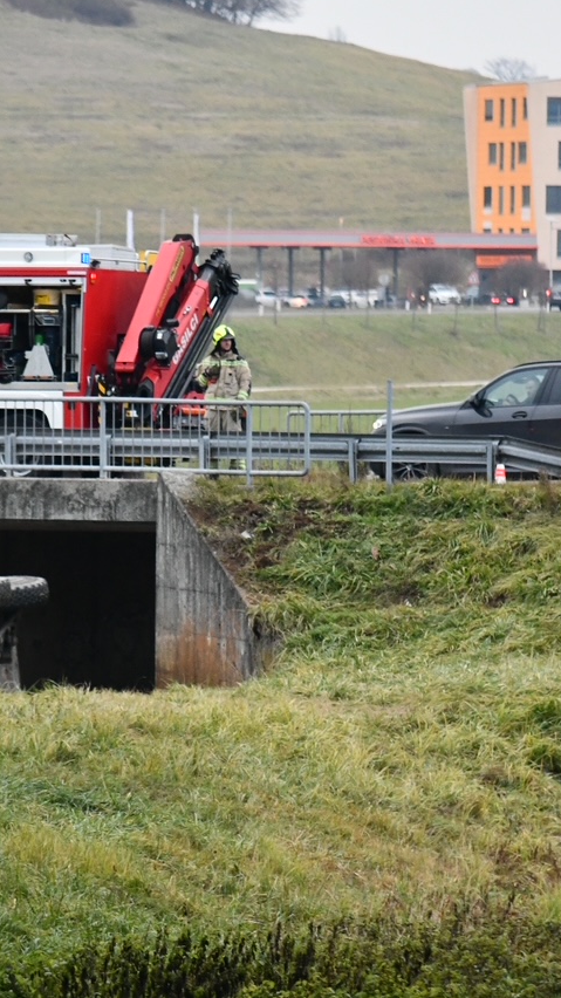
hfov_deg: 3.8
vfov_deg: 6.8
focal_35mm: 318
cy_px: 499
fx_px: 8413
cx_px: 73
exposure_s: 1/500
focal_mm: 135
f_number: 2.8
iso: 2000
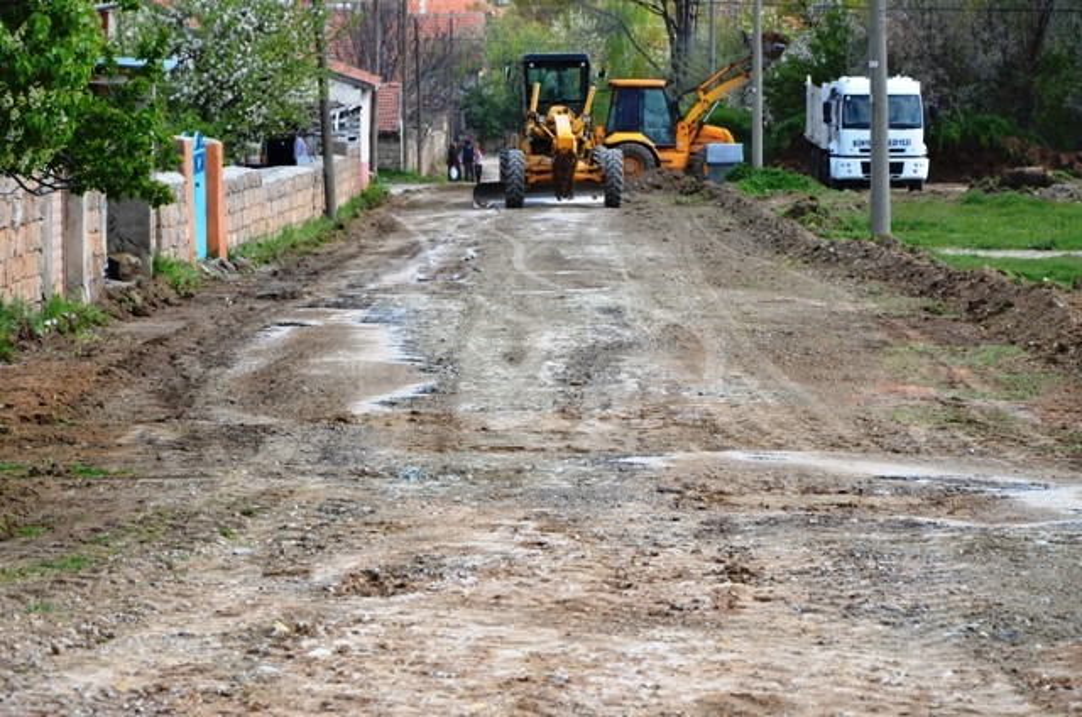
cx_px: 541
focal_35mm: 112
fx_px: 3374
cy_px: 358
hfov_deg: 18.2
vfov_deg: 12.1
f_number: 8
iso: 180
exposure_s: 1/250
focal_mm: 75
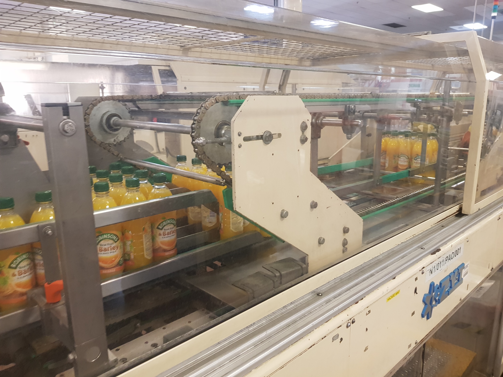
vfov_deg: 53.1
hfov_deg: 67.3
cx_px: 252
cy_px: 188
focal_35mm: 26
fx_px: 378
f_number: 1.7
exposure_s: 1/25
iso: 250
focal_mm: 4.3
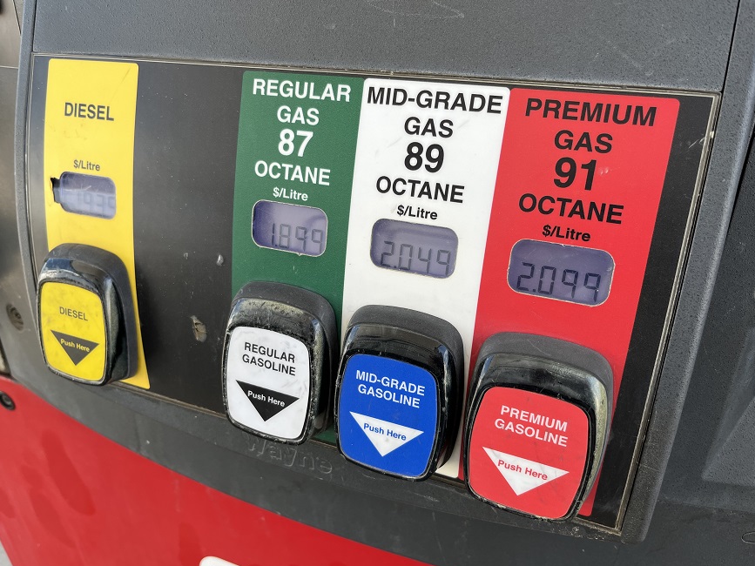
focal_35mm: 27
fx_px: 589
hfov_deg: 65.3
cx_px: 378
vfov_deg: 51.3
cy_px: 293
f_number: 1.6
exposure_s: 1/274
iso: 40
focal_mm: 5.1
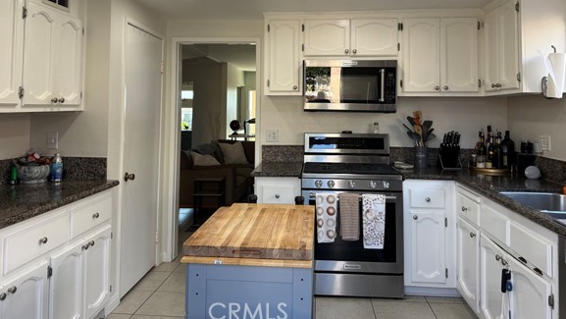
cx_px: 282
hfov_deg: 66.0
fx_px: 435
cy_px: 90
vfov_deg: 39.4
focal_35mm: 29
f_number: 1.78
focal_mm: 6.76
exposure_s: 1/271
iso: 100
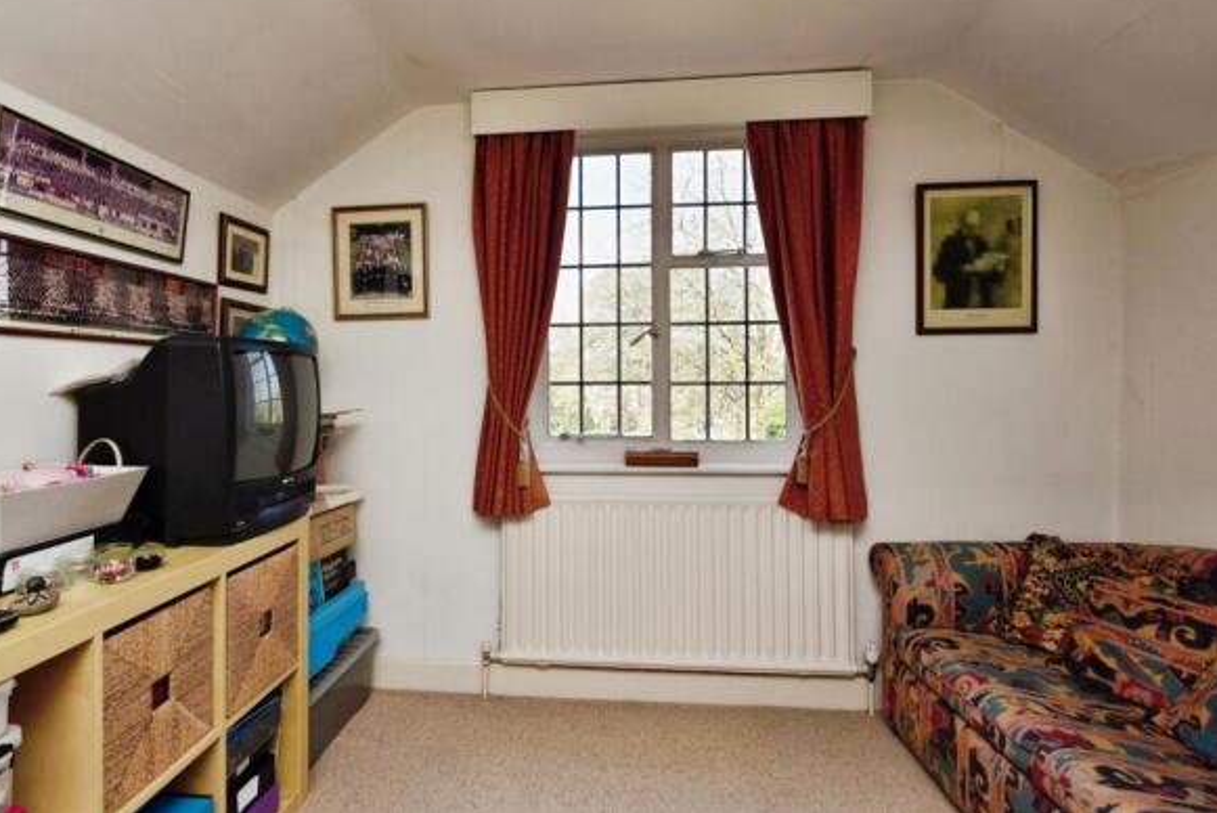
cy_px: 359
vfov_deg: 67.2
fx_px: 609
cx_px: 538
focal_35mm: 18
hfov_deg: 89.6
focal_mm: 16
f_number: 7.1
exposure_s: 1/200
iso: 400
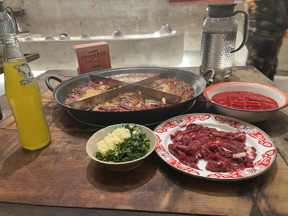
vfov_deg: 53.1
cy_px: 108
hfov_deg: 67.3
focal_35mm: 26
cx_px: 144
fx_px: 216
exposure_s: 1/50
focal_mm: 5.1
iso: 400
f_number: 1.6
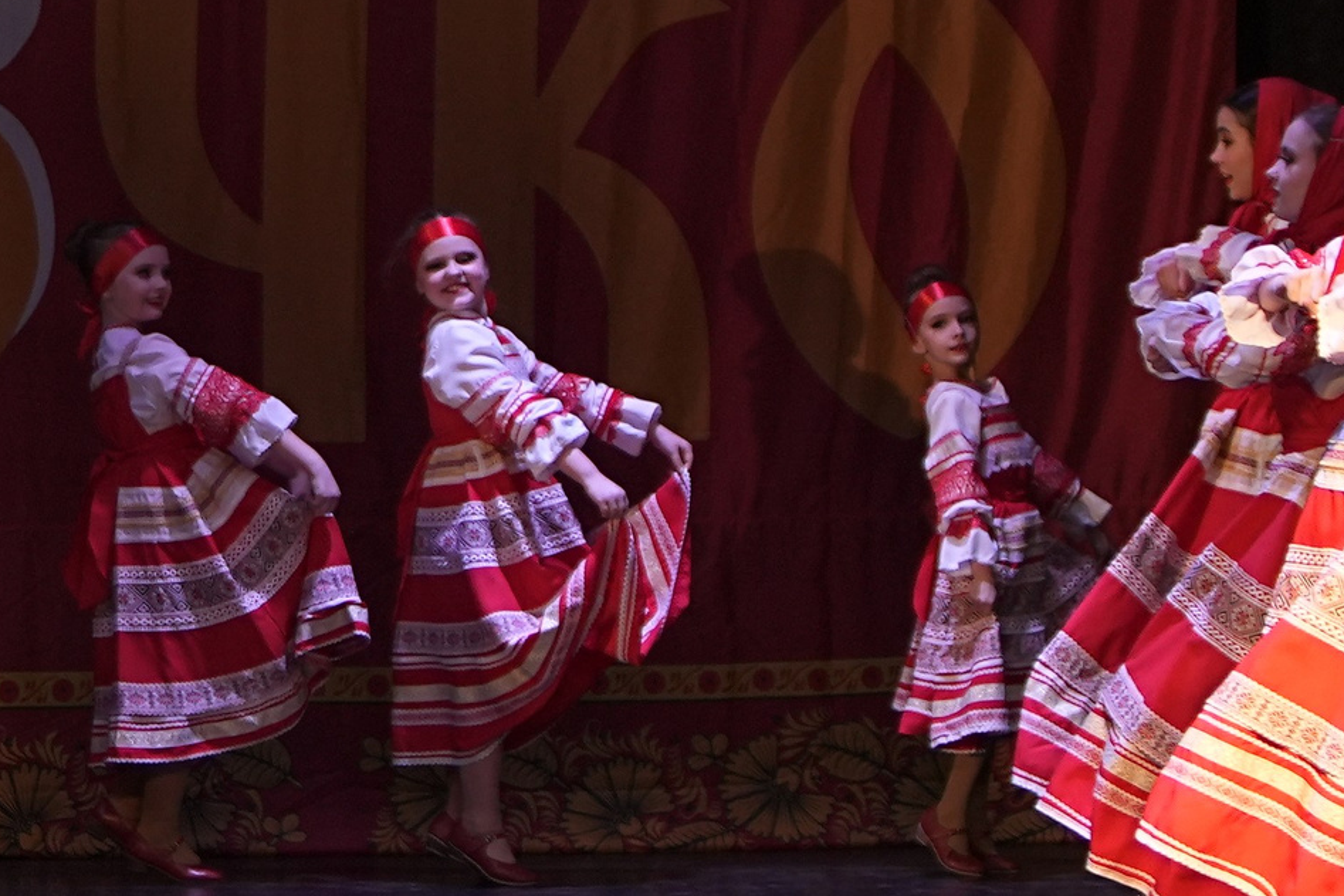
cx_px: -146
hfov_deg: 7.2
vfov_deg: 4.8
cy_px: -114
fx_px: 10600
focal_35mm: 284
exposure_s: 1/400
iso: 1000
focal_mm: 70
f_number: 2.8
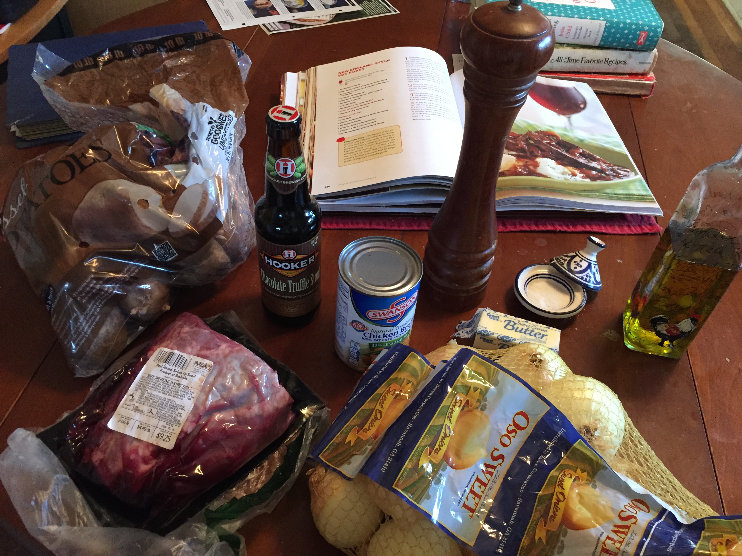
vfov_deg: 48.2
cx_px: 371
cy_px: 278
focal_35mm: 29
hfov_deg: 61.7
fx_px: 622
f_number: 2.2
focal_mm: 4.15
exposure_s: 1/30
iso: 200
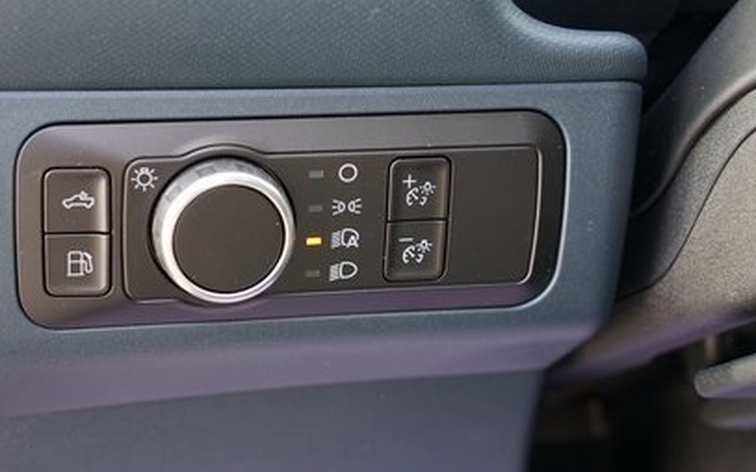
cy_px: 205
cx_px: 184
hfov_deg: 29.3
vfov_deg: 18.8
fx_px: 1421
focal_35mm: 69
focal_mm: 43
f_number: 4
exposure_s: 1/60
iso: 500
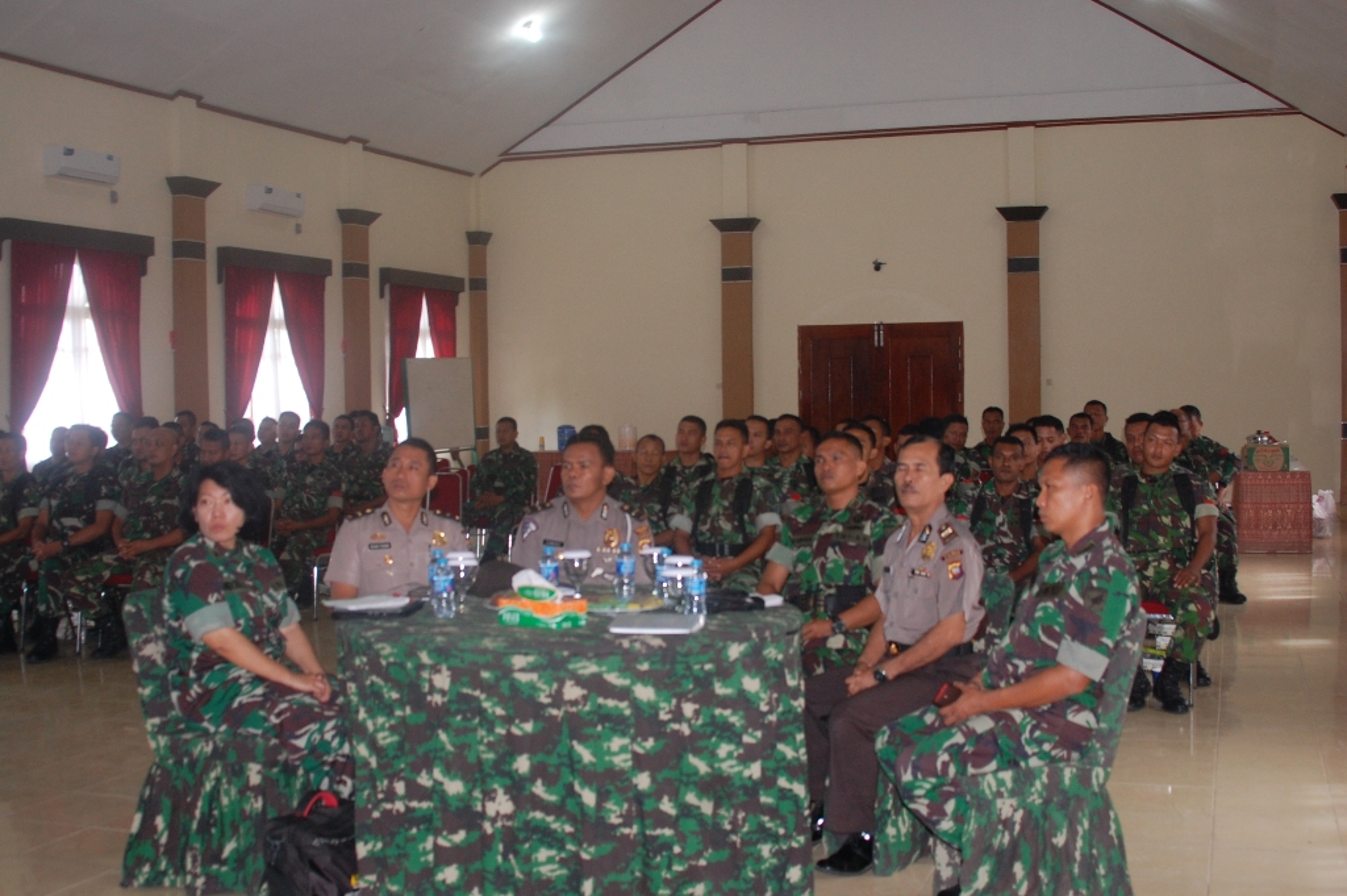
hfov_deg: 46.4
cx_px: 674
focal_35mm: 42
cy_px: 448
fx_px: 1570
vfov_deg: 31.8
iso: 500
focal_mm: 28
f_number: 3.5
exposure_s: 1/60
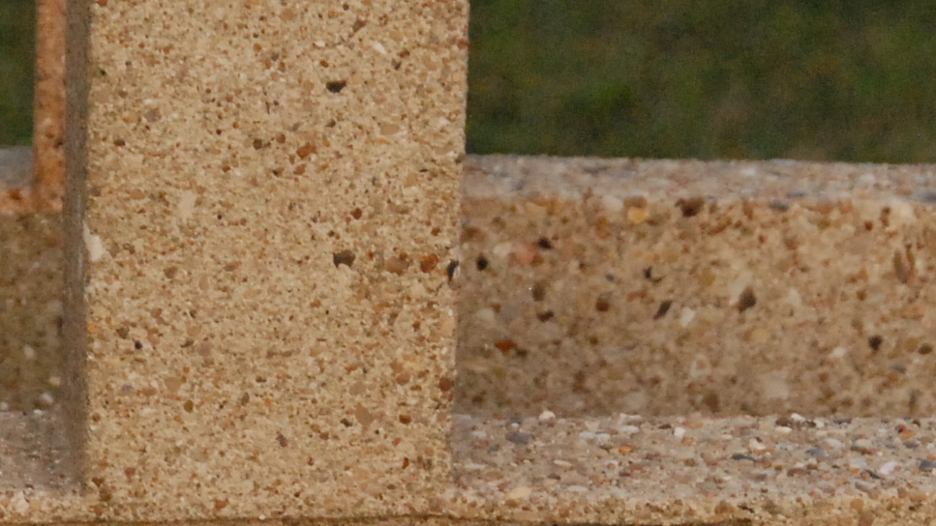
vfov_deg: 3.7
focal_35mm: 330
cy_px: 432
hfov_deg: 6.5
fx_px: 8190
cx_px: 243
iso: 1600
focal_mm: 70
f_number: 7.1
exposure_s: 1/500
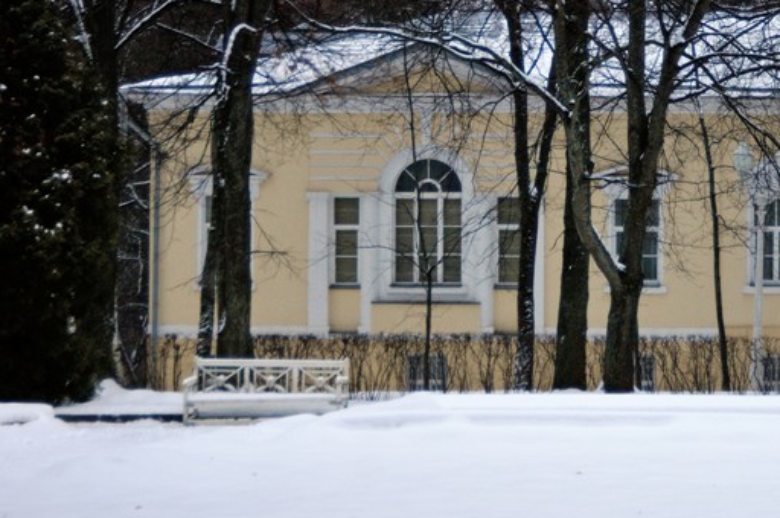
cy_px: 254
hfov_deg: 14.9
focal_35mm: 137
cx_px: 652
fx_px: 2965
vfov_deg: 10.0
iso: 640
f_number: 4.8
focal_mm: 52
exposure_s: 1/125
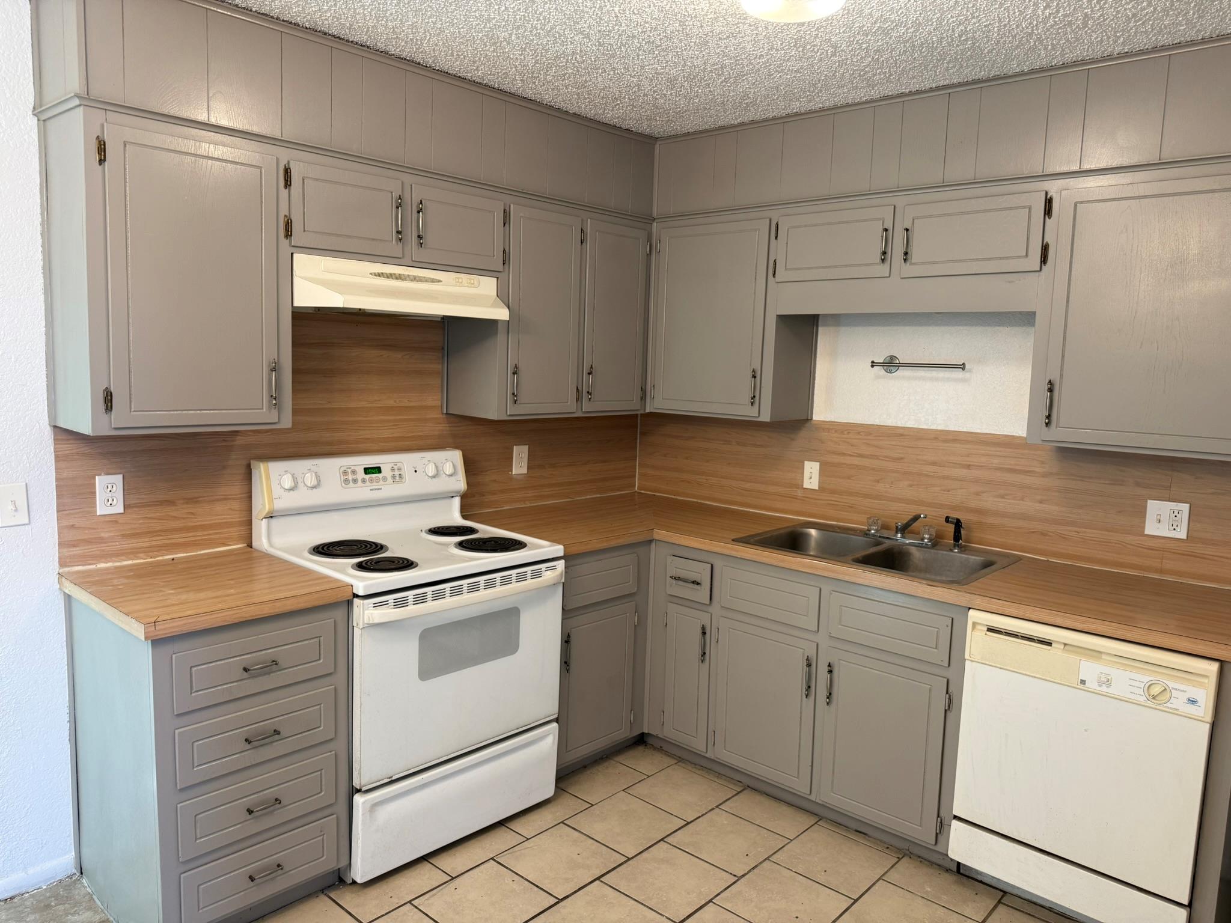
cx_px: 616
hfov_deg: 71.6
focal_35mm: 24
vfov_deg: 56.8
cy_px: 462
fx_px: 853
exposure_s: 1/60
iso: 160
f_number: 1.78
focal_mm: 6.76
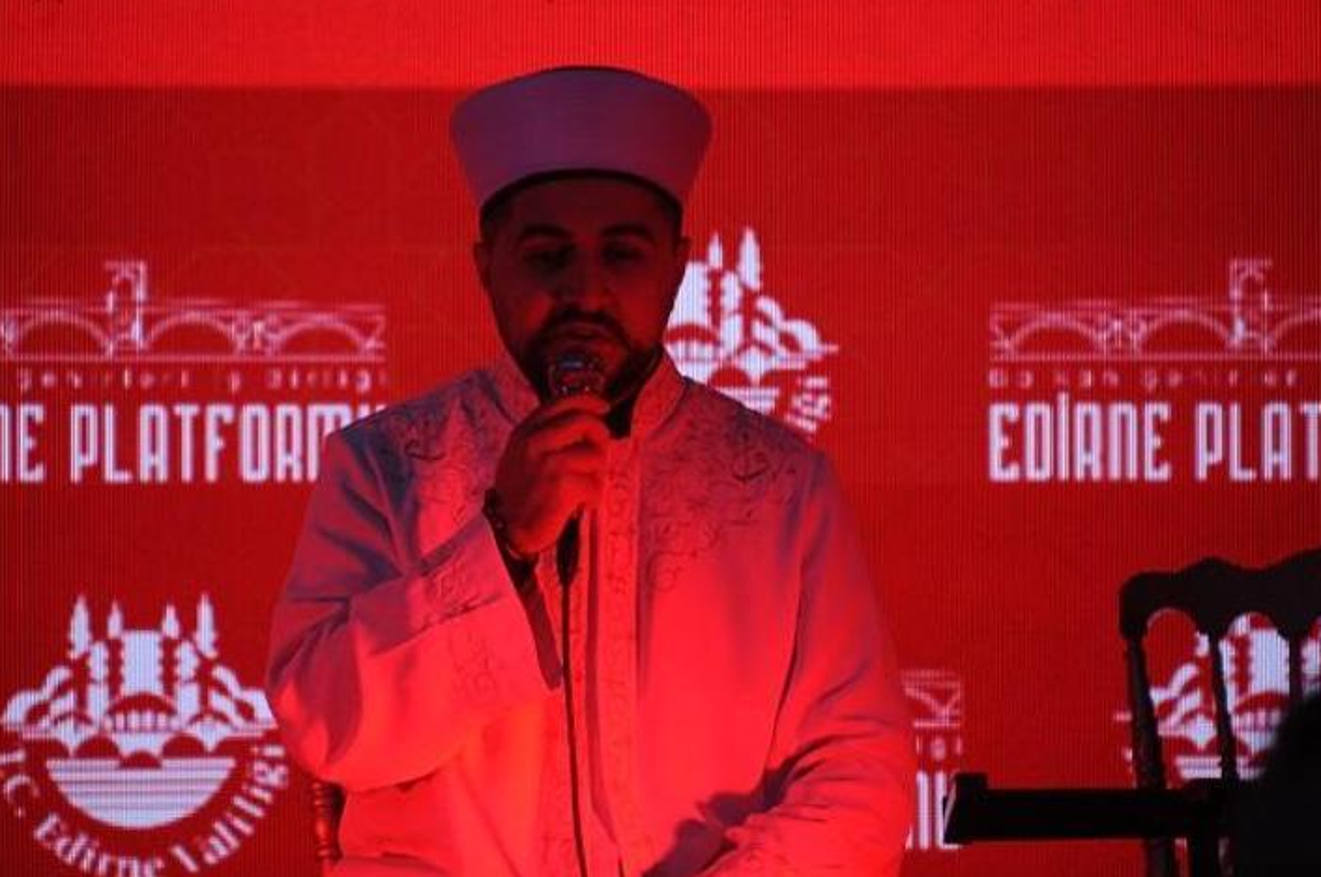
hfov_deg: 4.3
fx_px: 17519
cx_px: 629
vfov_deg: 2.9
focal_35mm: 478
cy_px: 417
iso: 640
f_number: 7.1
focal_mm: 300
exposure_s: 1/200
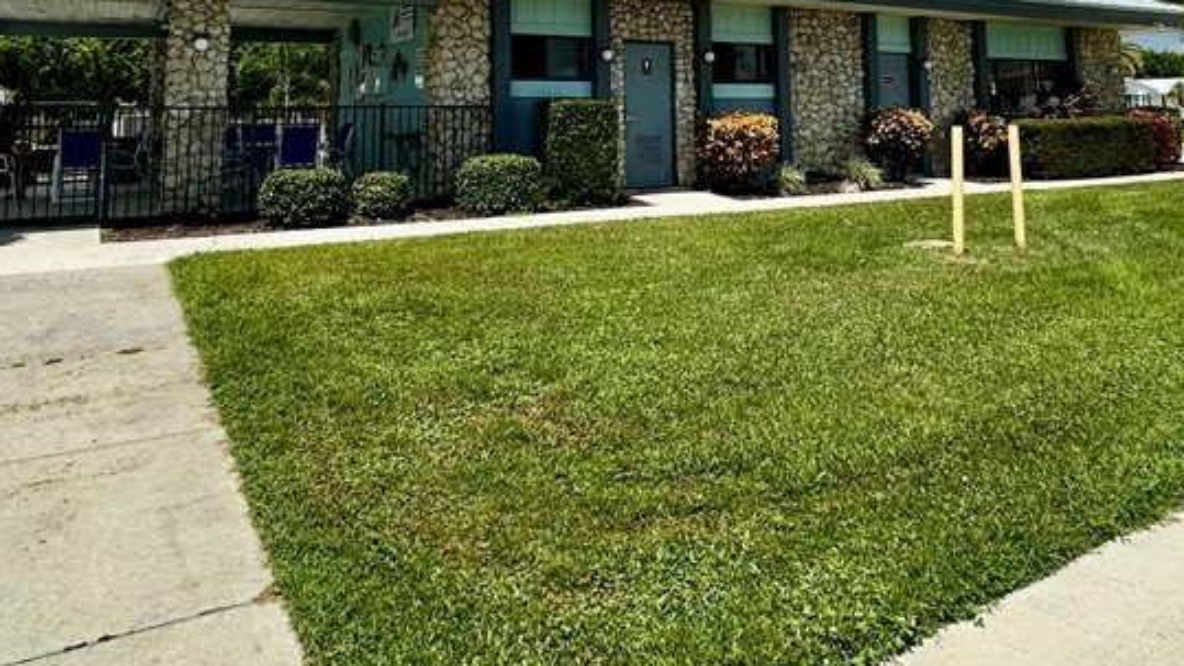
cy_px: 18
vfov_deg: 36.6
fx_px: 910
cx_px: 626
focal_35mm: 29
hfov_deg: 66.0
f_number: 2.2
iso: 50
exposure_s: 1/4132
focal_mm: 2.22
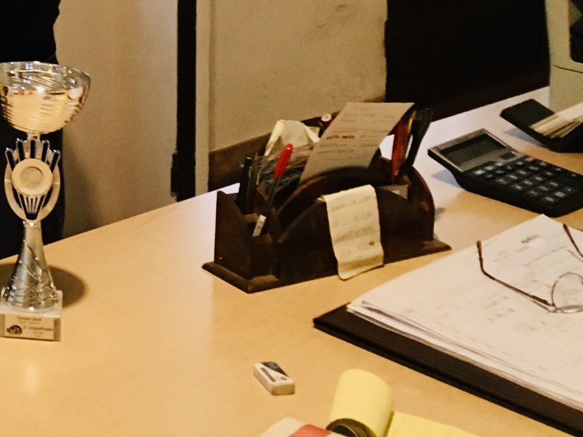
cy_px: -119
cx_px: -172
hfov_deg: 20.0
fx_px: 1516
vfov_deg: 15.7
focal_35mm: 90
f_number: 2.2
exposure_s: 1/33
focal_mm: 4.15
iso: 160
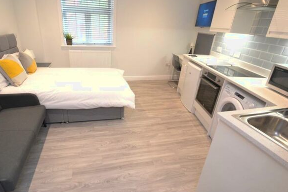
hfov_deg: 89.8
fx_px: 144
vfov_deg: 67.4
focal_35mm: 18
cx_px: 131
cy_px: 93
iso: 1600
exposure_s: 1/15
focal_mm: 10
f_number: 8
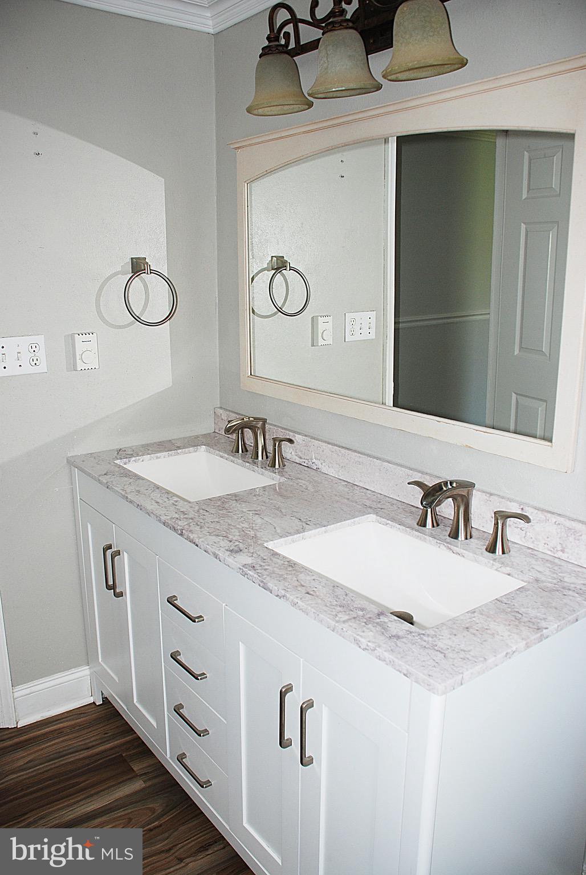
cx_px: 293
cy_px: 438
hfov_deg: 43.7
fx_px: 730
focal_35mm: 30
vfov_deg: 61.9
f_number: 3.8
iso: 200
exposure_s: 1/60
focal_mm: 20
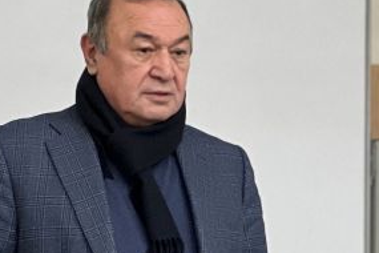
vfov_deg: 4.1
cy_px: 19
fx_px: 3548
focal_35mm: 337
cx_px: 40
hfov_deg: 6.1
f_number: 2.8
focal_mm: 9
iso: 200
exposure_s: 1/33
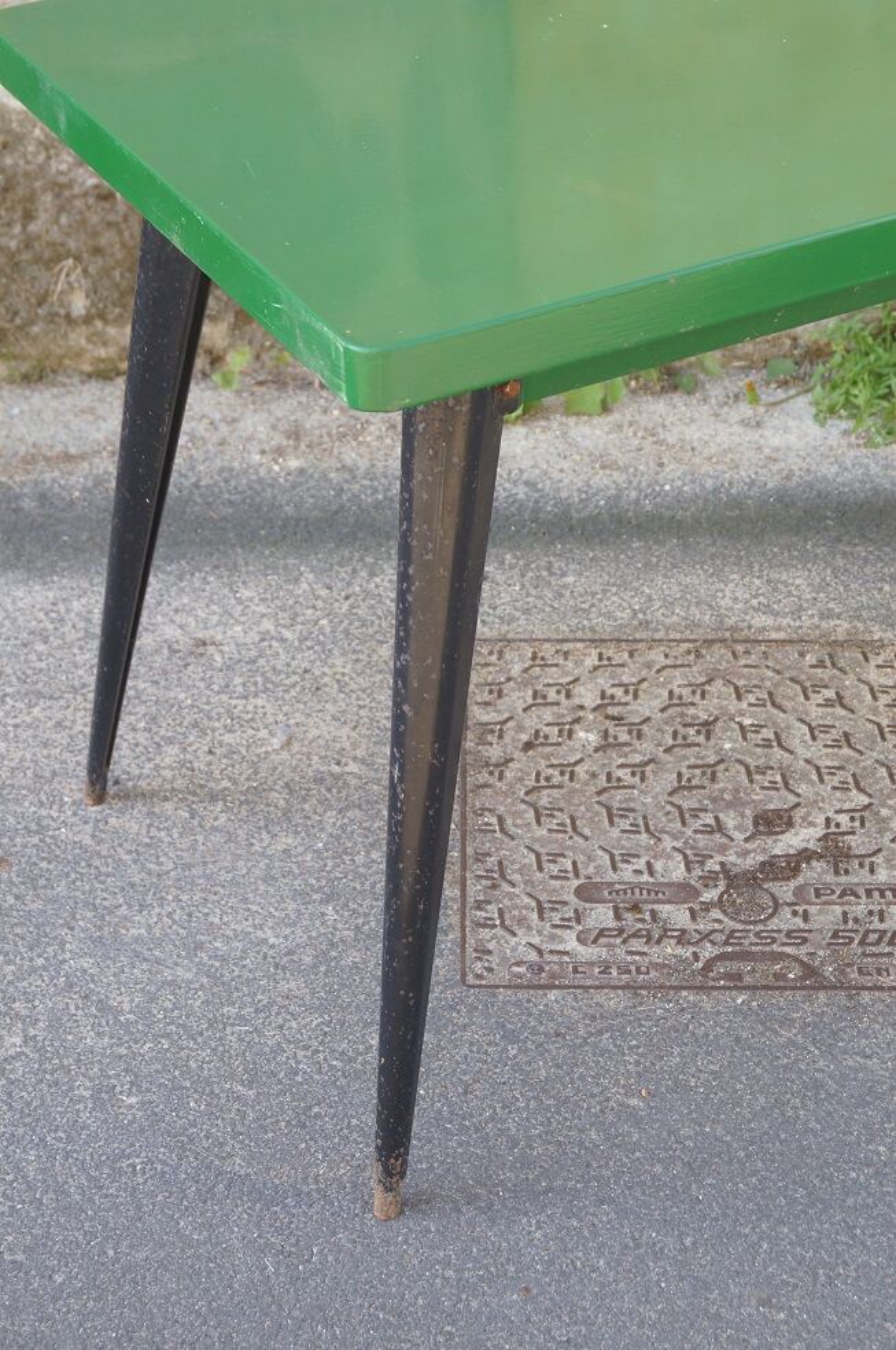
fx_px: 2507
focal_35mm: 67
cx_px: 448
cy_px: 675
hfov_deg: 20.3
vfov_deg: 30.1
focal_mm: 45
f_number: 6.3
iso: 320
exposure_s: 1/80
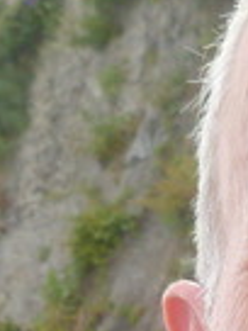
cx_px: 421
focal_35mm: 192
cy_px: 478
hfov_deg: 7.5
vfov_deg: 10.0
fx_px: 1834
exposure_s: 1/250
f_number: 3.3
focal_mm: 5
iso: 80
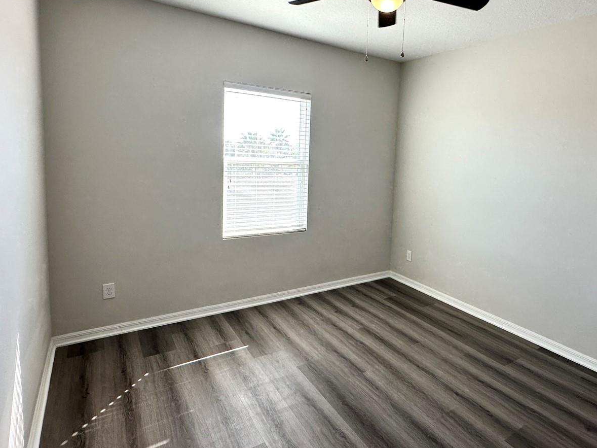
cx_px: 364
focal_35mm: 19
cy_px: 192
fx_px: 328
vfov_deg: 68.3
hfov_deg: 83.4
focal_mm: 2.22
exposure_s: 1/120
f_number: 2.2
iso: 64
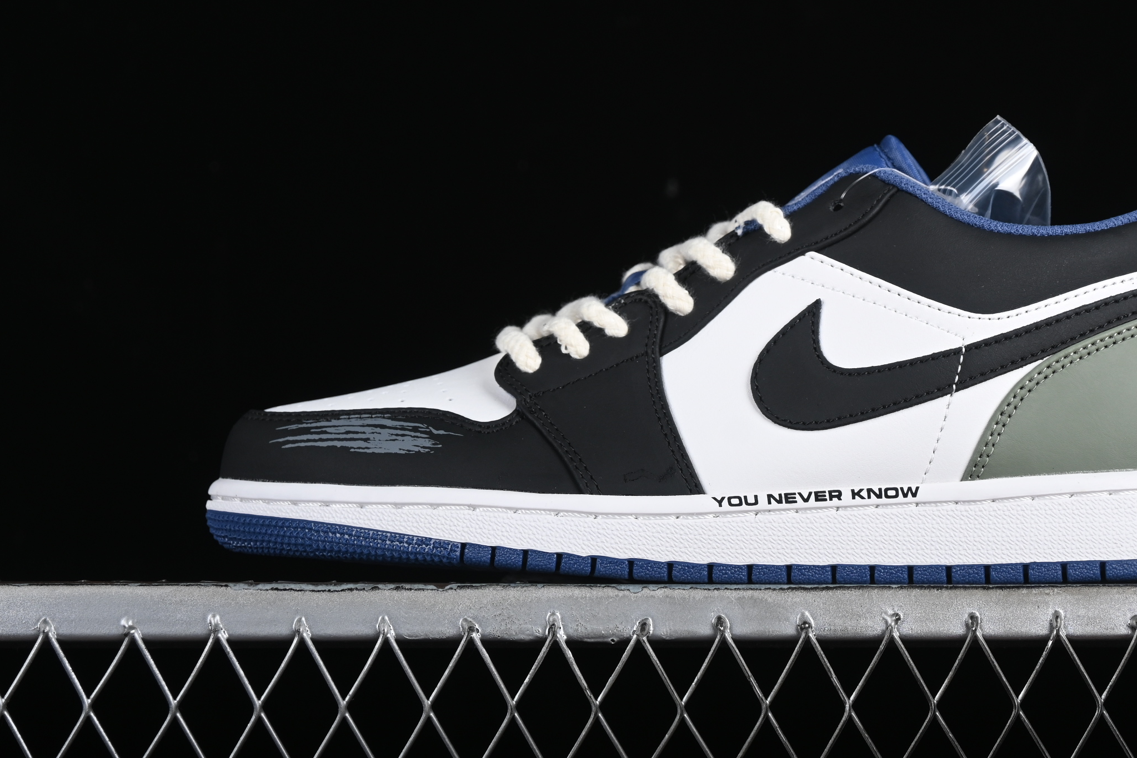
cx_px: 727
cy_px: 248
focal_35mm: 102
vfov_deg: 13.4
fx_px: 3221
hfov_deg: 20.0
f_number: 7.1
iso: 200
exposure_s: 1/200
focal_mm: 50
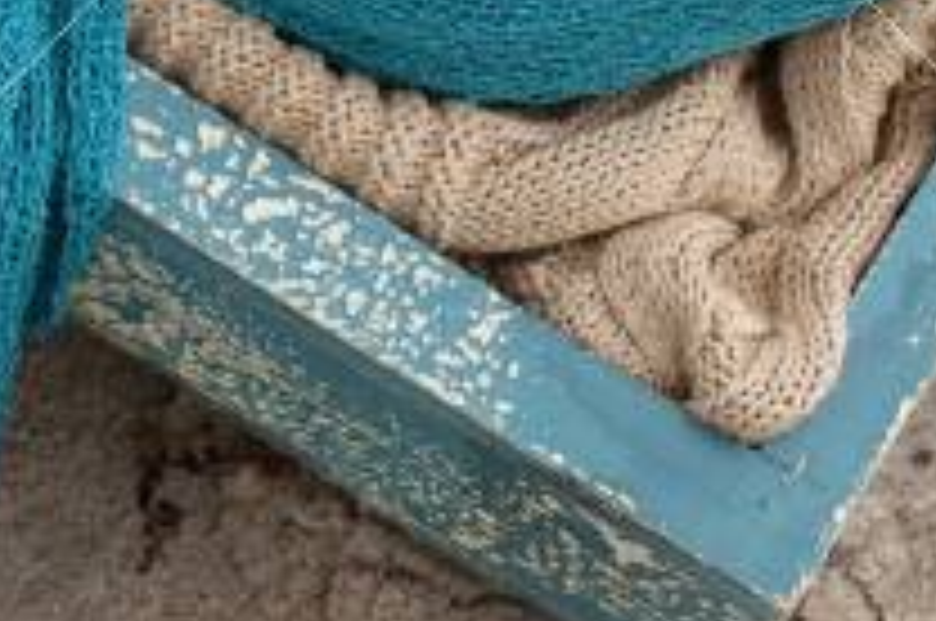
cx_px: -333
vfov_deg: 4.3
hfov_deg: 6.5
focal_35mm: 313
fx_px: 8125
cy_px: -556
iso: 400
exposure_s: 1/200
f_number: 4
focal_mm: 50
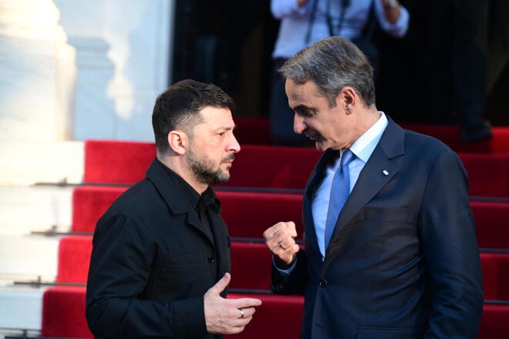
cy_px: 170
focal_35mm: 185
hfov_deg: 11.1
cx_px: 254
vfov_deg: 7.4
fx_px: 2615
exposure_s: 1/250
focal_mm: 185
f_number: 5
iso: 500
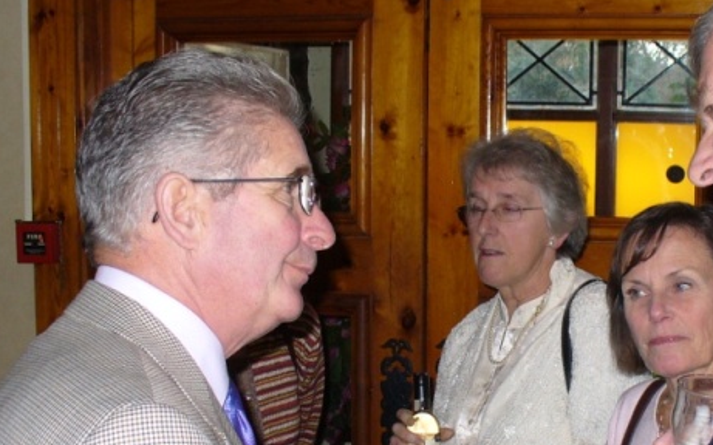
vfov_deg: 19.0
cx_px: 540
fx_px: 1321
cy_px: 328
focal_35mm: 68
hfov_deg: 29.7
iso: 100
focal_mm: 6.1
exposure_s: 1/30
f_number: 2.8
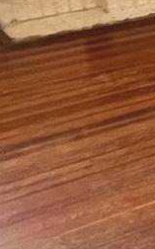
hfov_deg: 8.4
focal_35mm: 112
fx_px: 759
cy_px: 44
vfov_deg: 18.4
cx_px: 552
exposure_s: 1/60
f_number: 1.8
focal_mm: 1.57
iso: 320
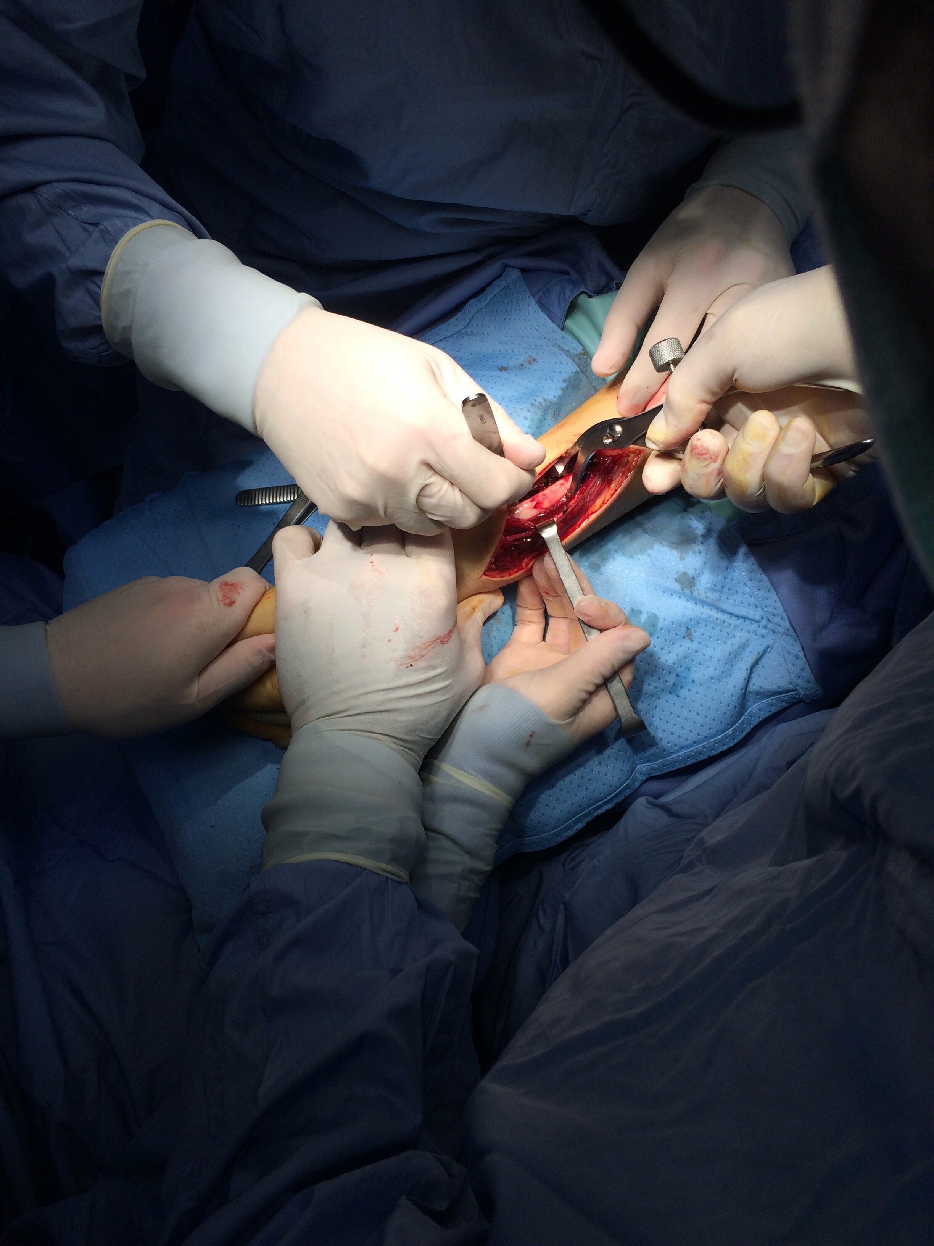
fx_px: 1043
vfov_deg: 61.7
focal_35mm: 29
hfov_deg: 48.2
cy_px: 623
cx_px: 467
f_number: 2.2
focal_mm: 4.2
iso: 32
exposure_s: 1/351
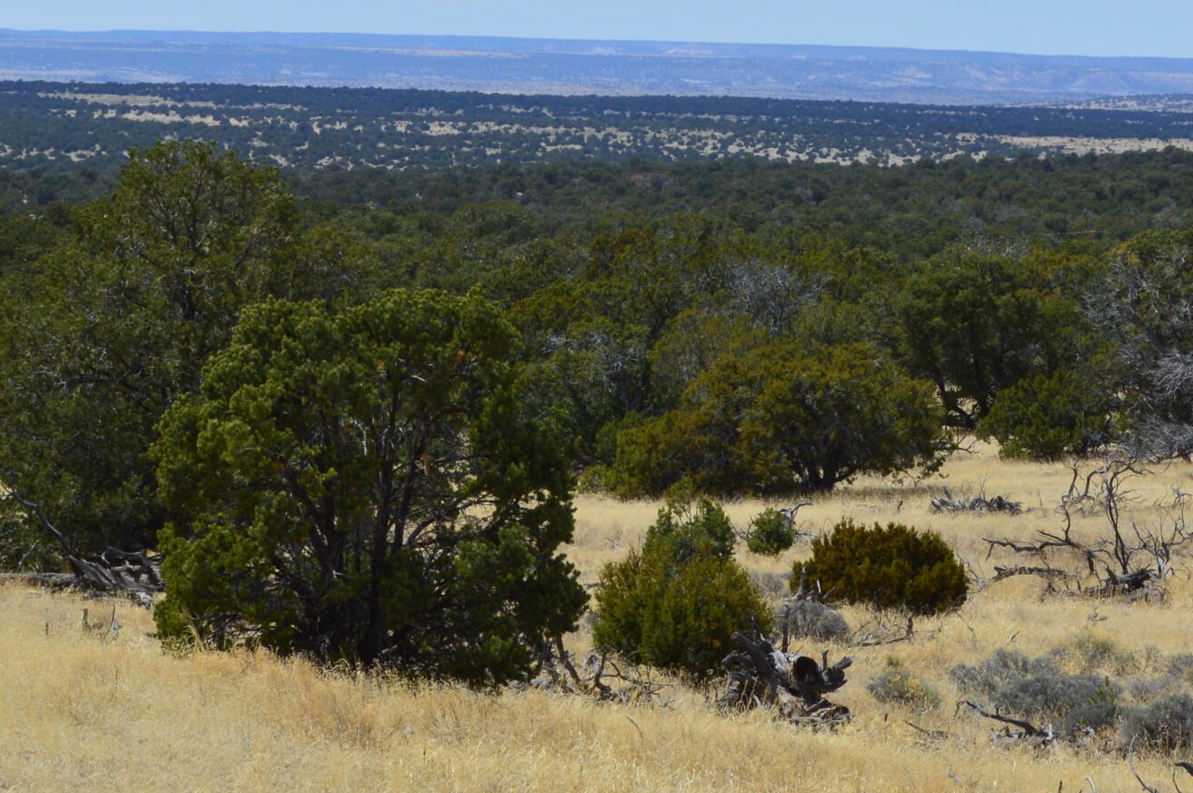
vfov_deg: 7.3
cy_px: -73
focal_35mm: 187
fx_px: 6194
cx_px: 959
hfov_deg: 11.0
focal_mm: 55
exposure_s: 1/500
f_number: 11
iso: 220
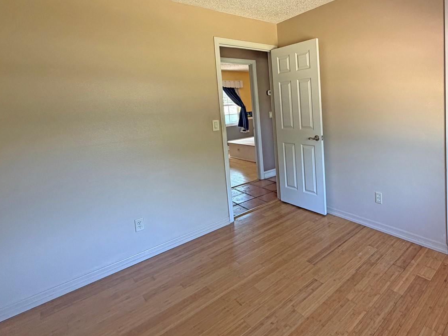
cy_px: 125
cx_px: 303
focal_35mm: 20
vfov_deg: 65.0
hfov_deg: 78.7
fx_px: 259
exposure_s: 1/114
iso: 320
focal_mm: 2.22
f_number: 2.2
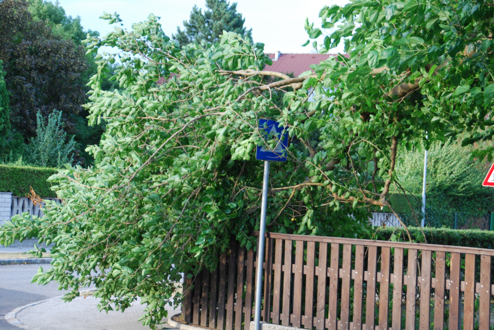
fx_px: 1236
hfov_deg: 22.6
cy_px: 165
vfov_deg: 15.2
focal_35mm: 90
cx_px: 247
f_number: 5
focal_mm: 60
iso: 400
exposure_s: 1/100
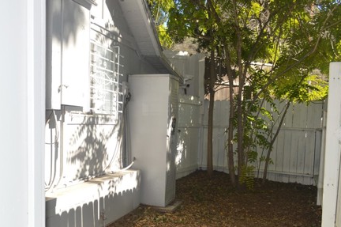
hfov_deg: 47.9
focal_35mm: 40
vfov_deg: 33.0
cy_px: 155
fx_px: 378
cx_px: 122
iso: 100
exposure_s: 1/200
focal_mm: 18
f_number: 5.6
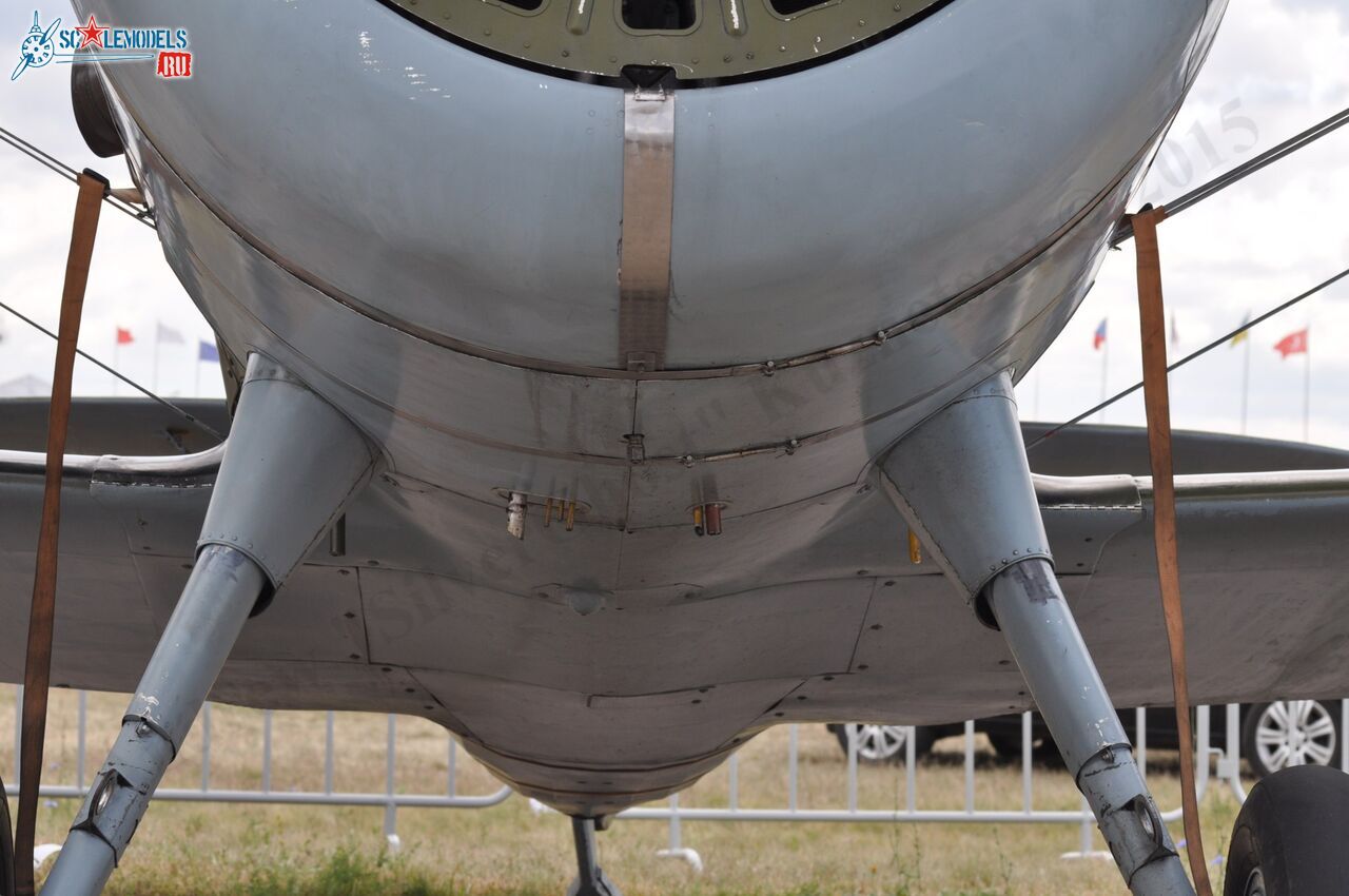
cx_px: 674
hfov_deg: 19.5
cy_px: 448
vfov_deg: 13.0
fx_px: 3930
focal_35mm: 105
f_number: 8
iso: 200
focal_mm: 70
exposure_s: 1/200
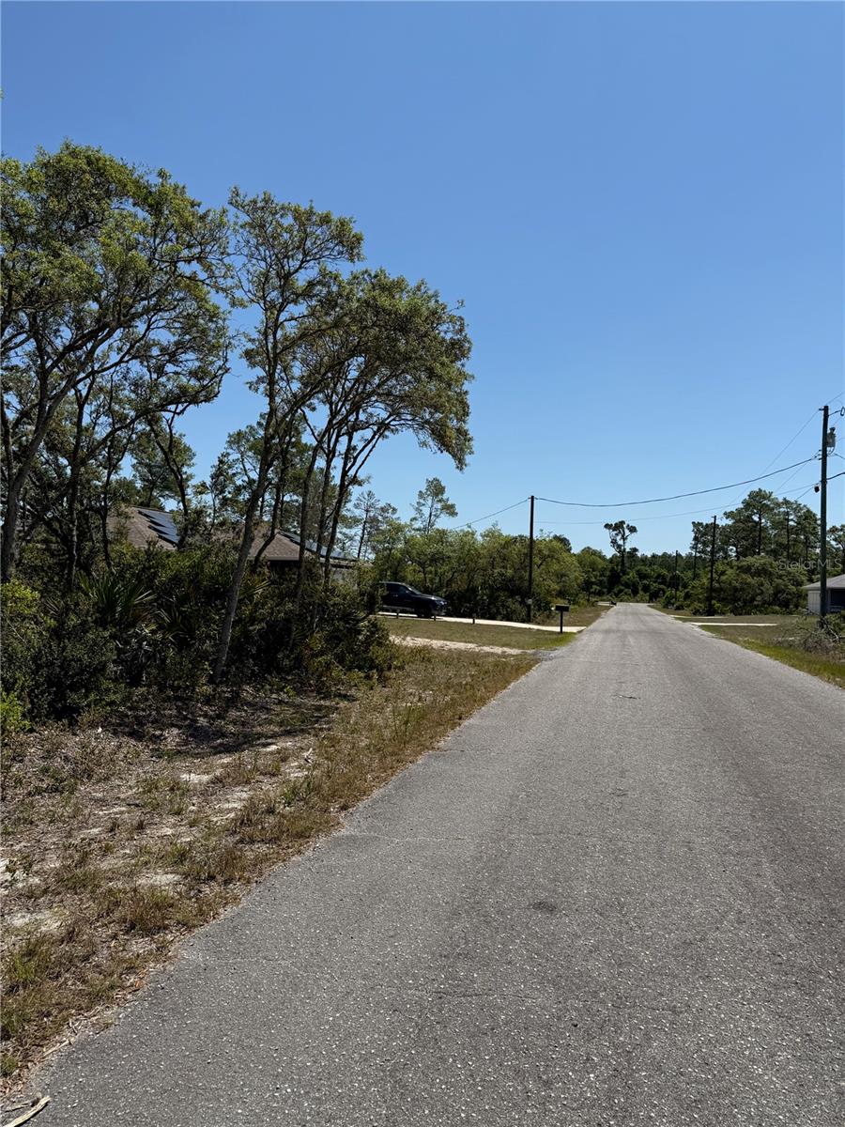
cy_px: 564
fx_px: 781
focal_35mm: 24
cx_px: 422
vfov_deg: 71.6
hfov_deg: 56.8
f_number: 1.78
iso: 80
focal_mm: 6.76
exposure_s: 1/6173
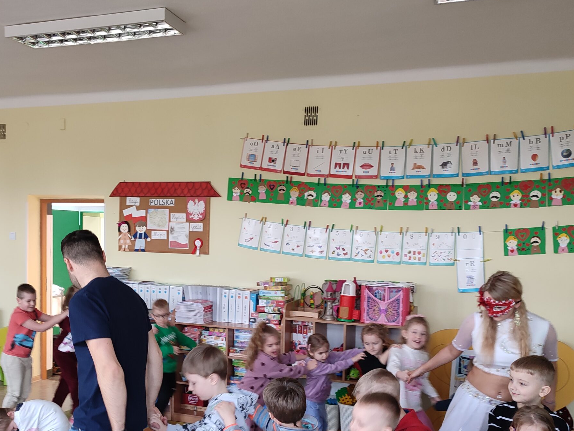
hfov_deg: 51.1
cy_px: 292
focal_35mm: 36
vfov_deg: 39.1
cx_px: 236
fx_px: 597
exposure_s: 1/33
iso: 357
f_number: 1.9
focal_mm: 6.04
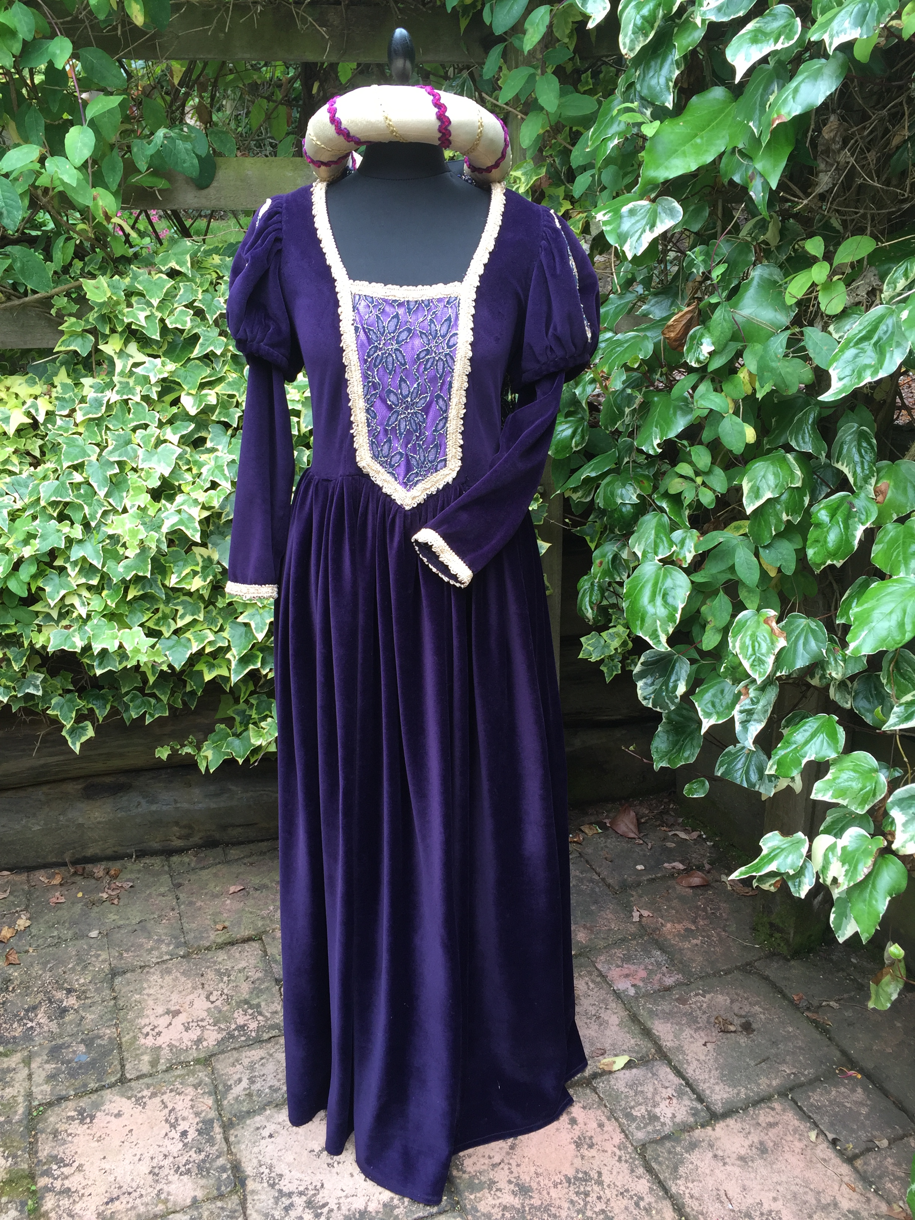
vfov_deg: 61.7
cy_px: 610
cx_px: 458
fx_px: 1022
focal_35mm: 29
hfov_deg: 48.2
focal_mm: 4.15
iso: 32
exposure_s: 1/100
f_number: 2.2
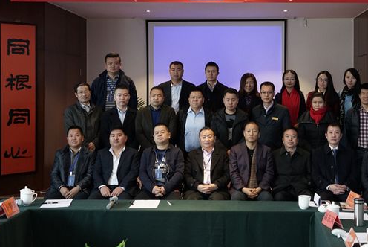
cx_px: 211
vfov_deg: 29.3
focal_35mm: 46
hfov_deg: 42.6
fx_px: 471
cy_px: 100
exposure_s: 1/25
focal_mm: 38
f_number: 6.3
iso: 1600
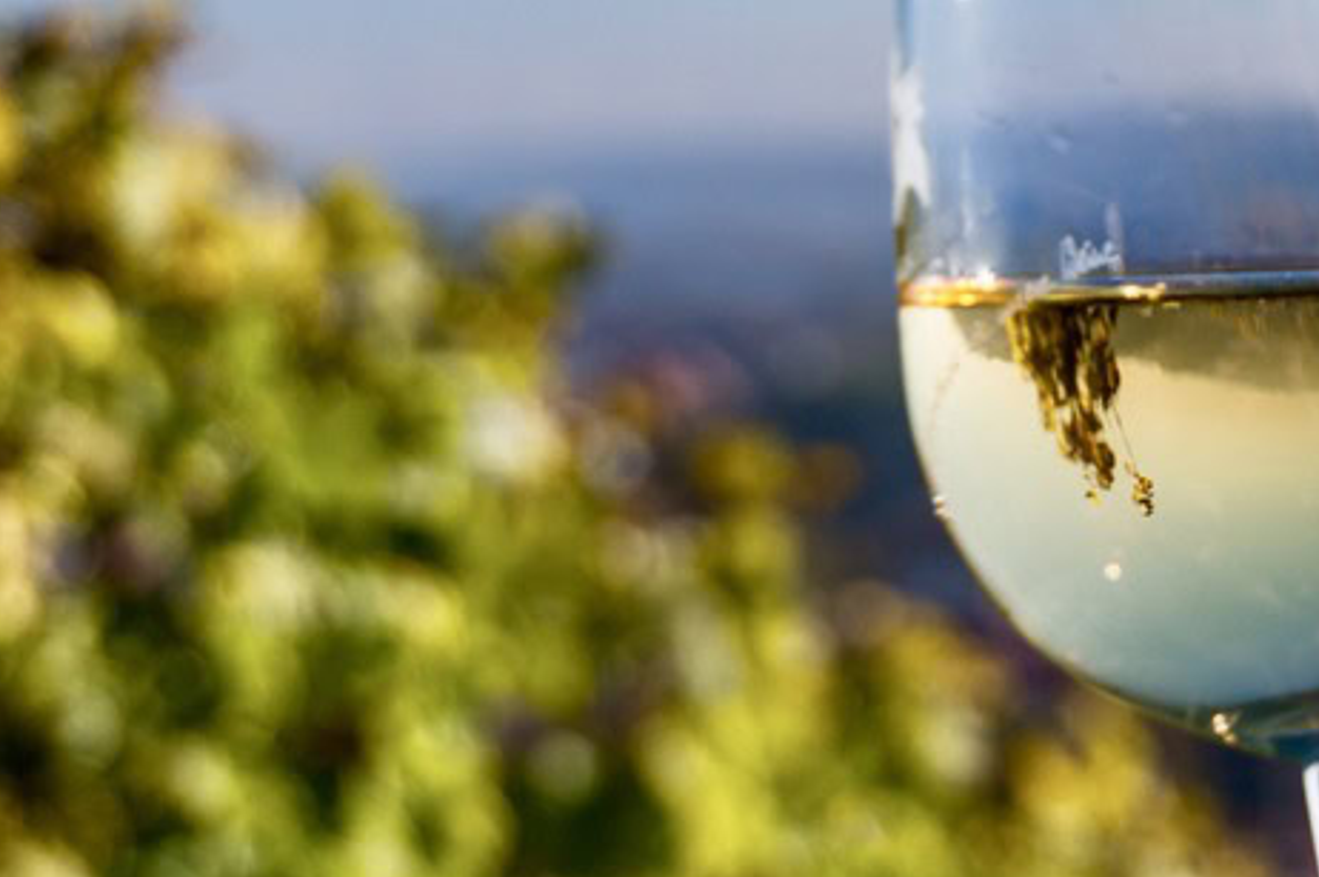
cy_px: 260
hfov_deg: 18.5
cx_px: 1359
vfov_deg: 12.7
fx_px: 3919
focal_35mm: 107
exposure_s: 1/1000
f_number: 5
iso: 100
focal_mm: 33
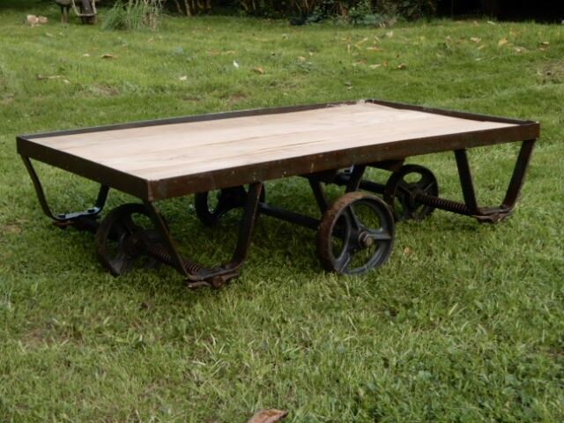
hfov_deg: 33.8
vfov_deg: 25.7
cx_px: 282
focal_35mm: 57
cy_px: 212
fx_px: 929
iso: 100
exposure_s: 1/15
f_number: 4.5
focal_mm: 10.2
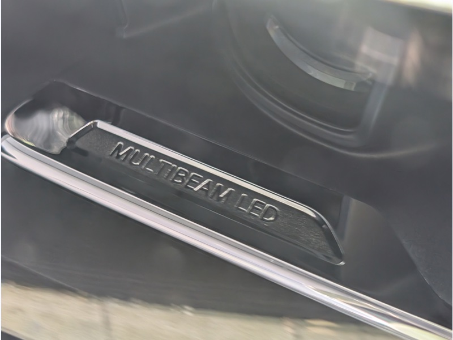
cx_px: 226
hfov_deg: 38.9
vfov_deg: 29.7
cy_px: 170
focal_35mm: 49
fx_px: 641
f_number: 1.68
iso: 367
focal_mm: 6.9
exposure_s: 1/408
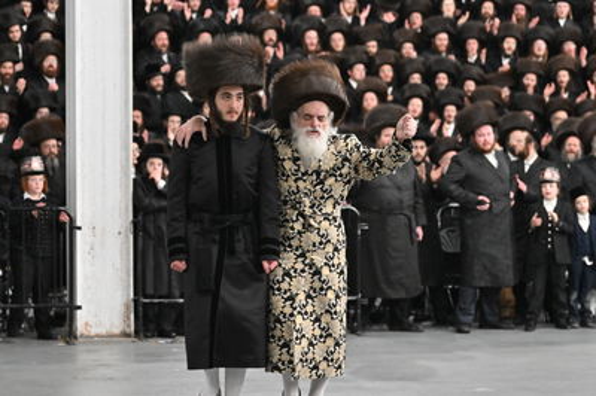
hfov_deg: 19.5
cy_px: 198
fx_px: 1737
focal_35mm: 105
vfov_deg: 13.0
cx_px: 298
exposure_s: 1/320
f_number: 2.8
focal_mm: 70
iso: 1600
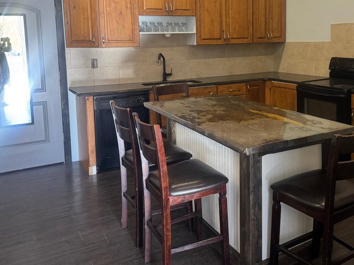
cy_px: 74
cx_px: 232
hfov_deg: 50.6
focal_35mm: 36
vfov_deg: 38.8
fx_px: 368
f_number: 1.78
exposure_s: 1/60
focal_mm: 6.76
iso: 320
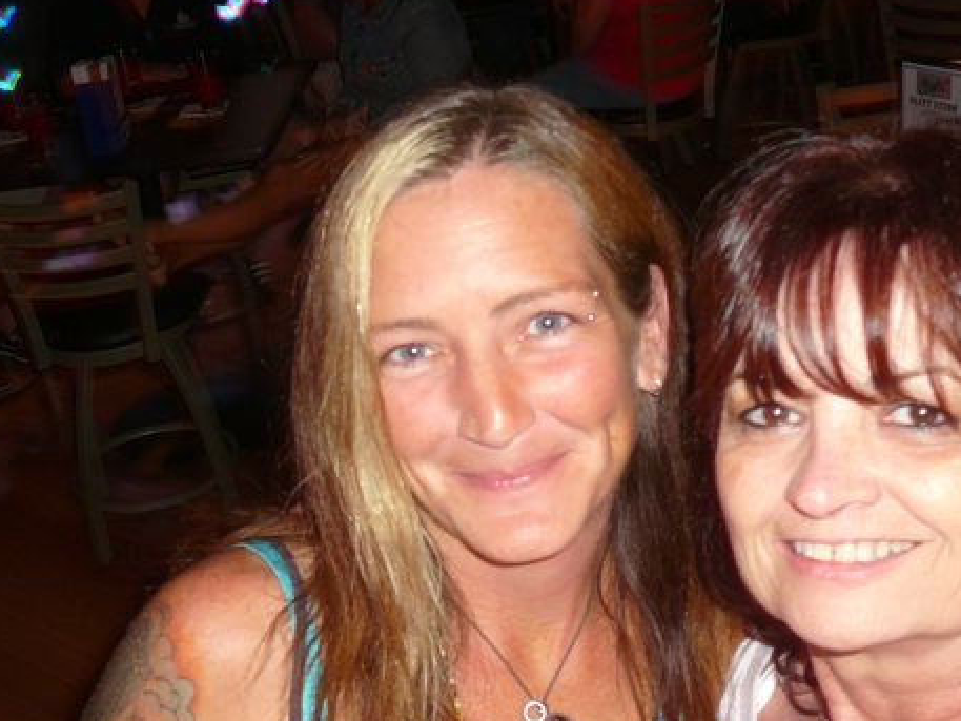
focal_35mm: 49
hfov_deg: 38.9
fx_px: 1361
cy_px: 444
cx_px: 429
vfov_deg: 29.6
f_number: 2.8
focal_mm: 5.2
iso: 100
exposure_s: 1/8
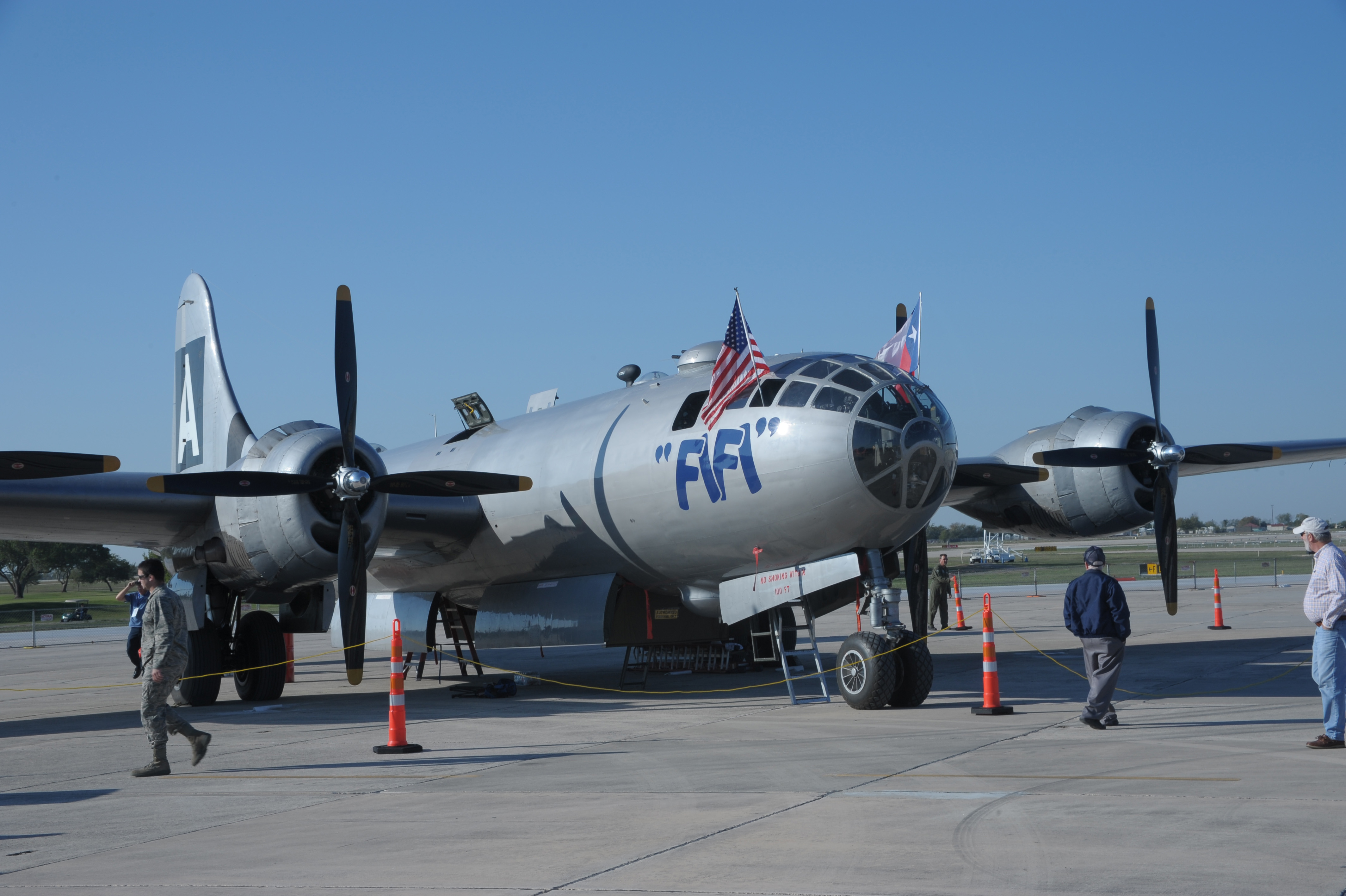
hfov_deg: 34.5
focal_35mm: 58
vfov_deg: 23.4
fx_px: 2167
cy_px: 448
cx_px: 673
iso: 200
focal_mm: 58
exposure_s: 1/160
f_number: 20
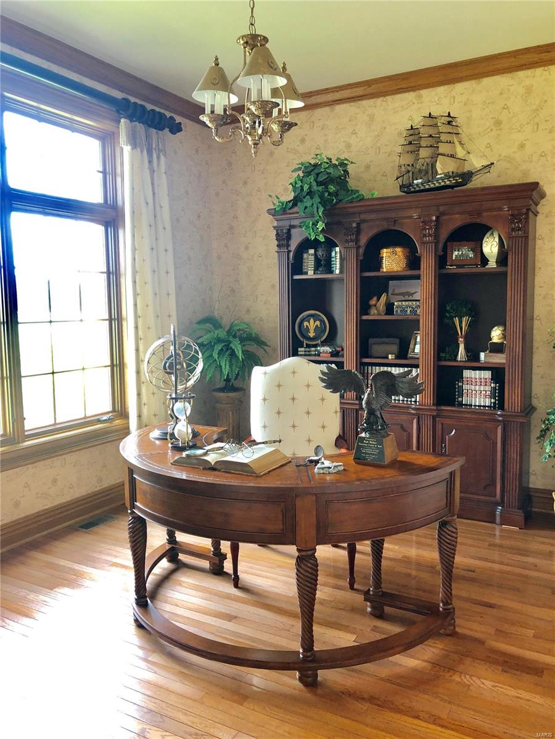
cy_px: 370
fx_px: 599
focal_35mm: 28
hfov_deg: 49.7
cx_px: 278
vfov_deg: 63.4
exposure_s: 1/20
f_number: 1.8
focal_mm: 4
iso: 40
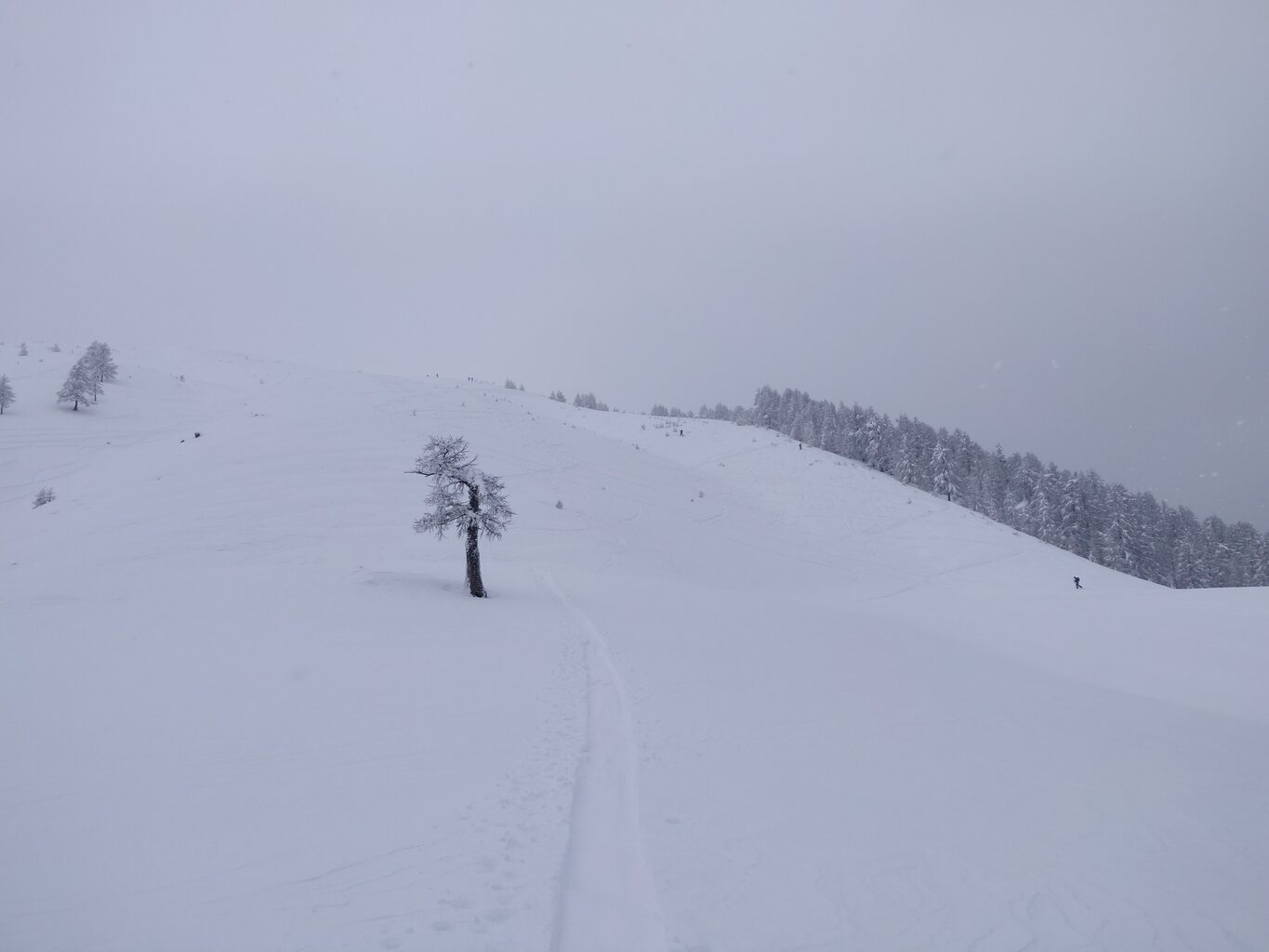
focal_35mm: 25
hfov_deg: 69.4
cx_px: 634
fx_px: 917
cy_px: 476
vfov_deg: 54.9
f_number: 1.7
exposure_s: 1/1441
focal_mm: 4.25
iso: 100
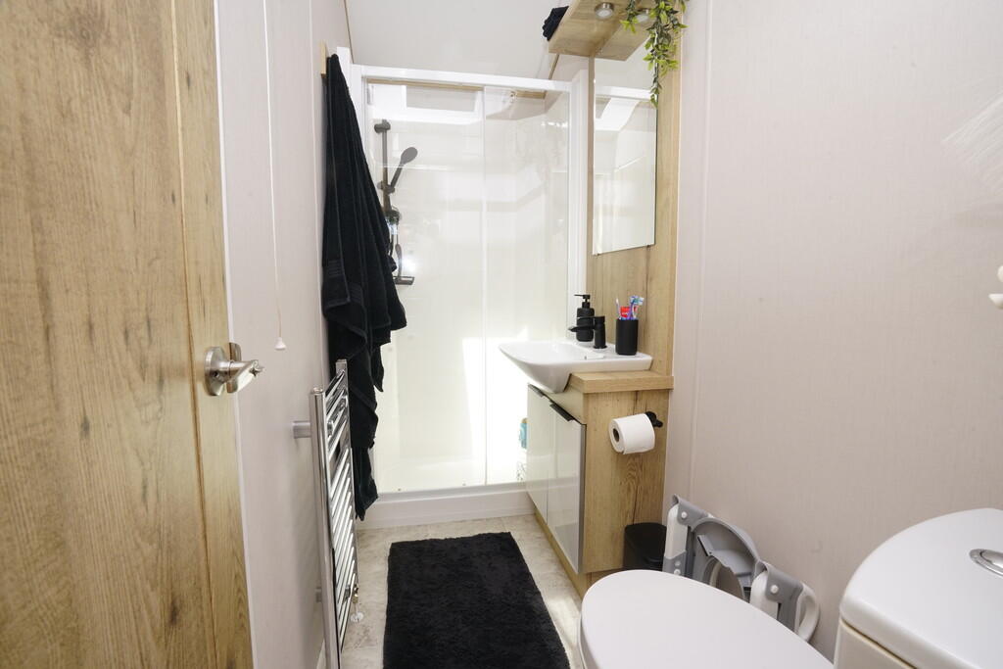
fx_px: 446
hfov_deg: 96.7
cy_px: 334
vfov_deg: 73.8
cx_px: 502
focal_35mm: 16
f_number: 16
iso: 800
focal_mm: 16
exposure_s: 1/60
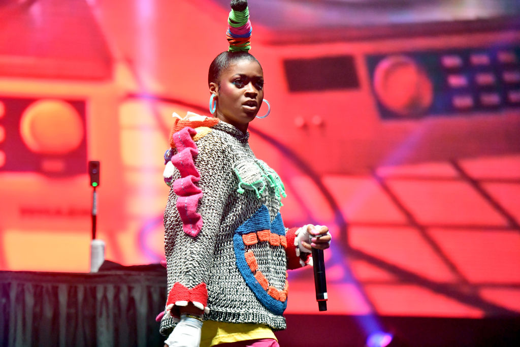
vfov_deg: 8.3
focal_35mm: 165
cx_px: 260
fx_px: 2384
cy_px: 174
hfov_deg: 12.5
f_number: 3.5
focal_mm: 165
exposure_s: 1/500
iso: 5000
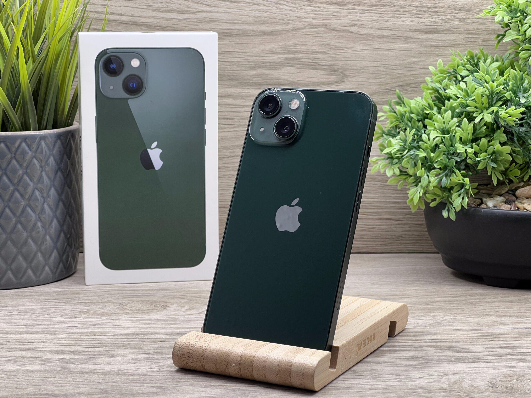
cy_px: 199
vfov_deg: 19.1
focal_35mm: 77
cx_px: 266
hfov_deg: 25.3
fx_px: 1181
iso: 100
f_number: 2.8
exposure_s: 1/100
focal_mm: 9
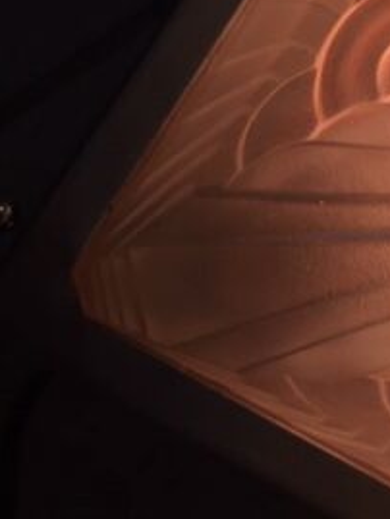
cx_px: 461
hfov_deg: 20.1
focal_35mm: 69
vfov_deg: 28.0
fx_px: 1036
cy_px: 185
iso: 40
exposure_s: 1/50
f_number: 2.2
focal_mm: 4.15
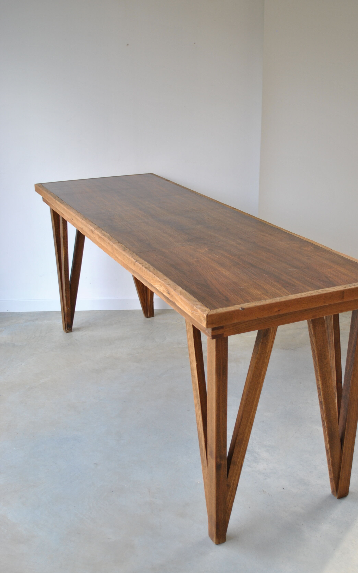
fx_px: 609
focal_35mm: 39
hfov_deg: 32.7
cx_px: 211
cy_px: 310
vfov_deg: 50.3
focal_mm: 22
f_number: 4
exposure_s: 1/20
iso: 200
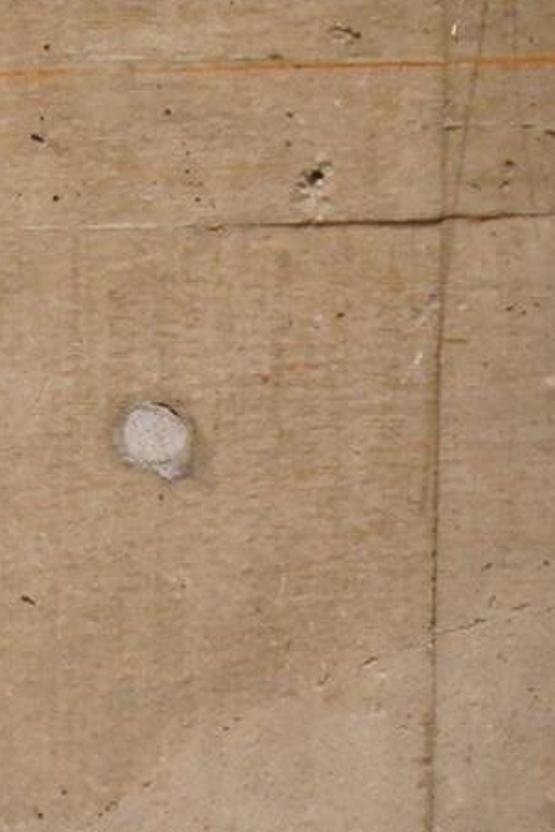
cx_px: -441
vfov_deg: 9.5
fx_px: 4852
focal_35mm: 210
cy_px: 1254
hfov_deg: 6.4
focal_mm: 30
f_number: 4
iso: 1600
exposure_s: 1/100
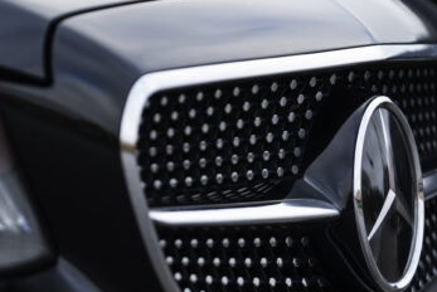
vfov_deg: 4.1
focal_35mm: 336
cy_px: 268
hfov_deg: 6.1
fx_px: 4082
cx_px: 71
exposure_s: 1/250
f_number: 2.8
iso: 100
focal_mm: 152
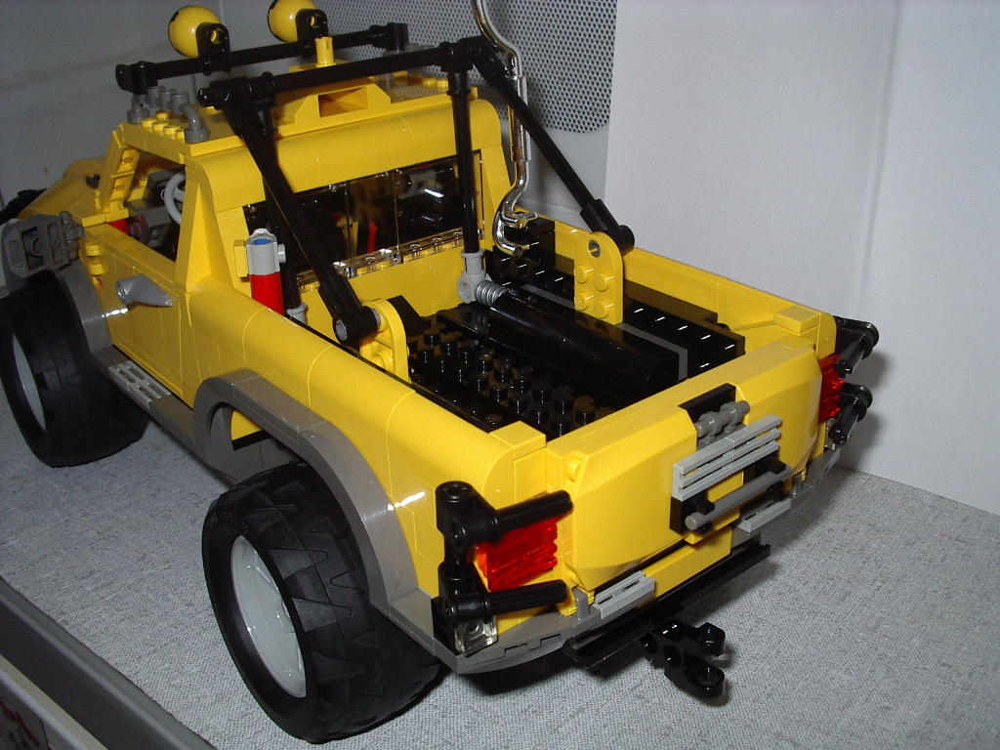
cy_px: 375
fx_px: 1098
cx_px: 500
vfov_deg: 37.7
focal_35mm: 38
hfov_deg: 49.0
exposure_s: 1/60
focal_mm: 5.8
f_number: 4.8
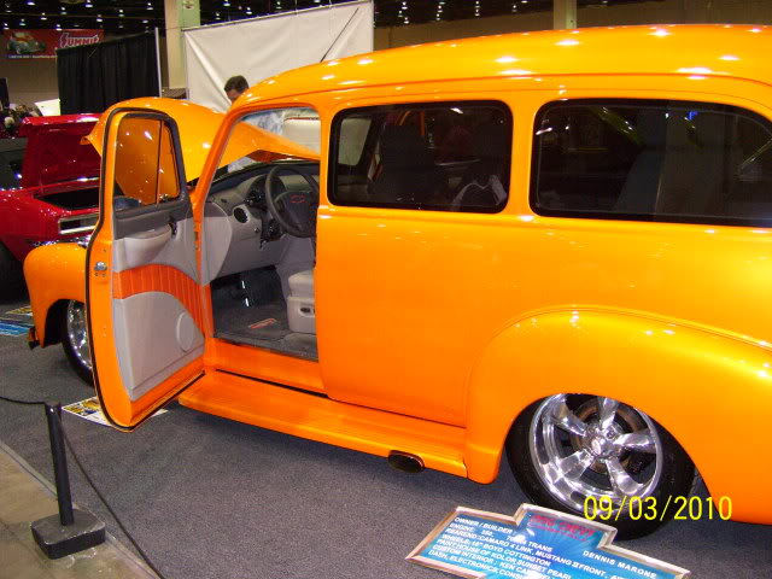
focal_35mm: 37
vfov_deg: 38.7
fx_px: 825
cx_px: 386
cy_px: 290
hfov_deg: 50.1
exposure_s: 1/60
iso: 400
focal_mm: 6
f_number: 2.7
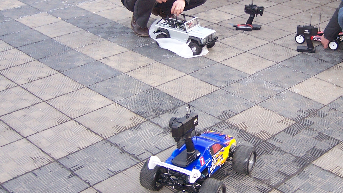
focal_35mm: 59
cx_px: 250
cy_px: 47
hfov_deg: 34.8
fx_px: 537
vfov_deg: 20.2
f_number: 2.8
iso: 125
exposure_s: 1/100
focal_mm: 6.2
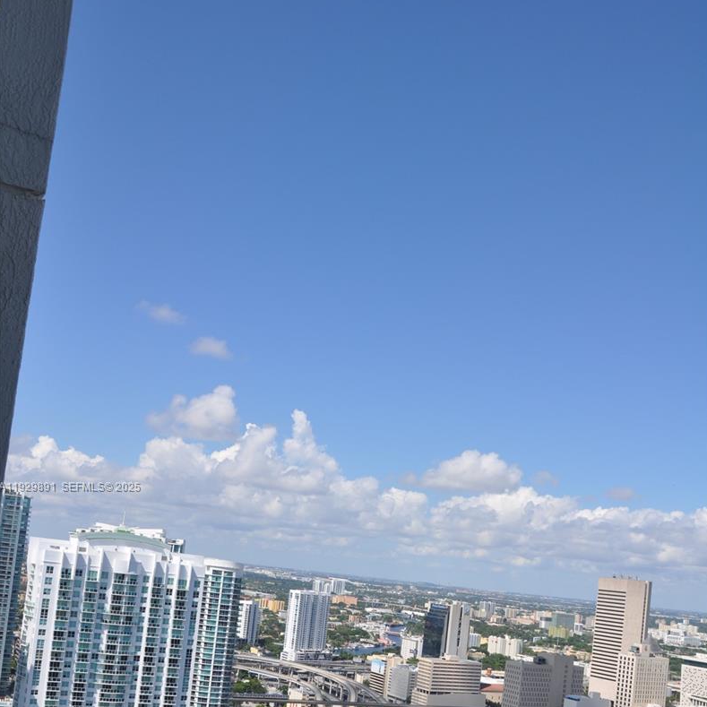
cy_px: 487
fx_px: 939
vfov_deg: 40.6
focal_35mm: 41
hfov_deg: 41.3
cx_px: 354
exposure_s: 1/400
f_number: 10
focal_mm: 21
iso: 200
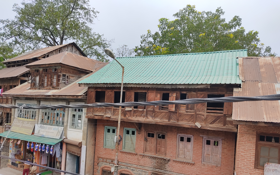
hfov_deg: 66.5
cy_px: 106
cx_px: 139
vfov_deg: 44.3
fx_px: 214
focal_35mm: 28
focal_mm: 4.74
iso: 136
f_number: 1.79
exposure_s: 1/100
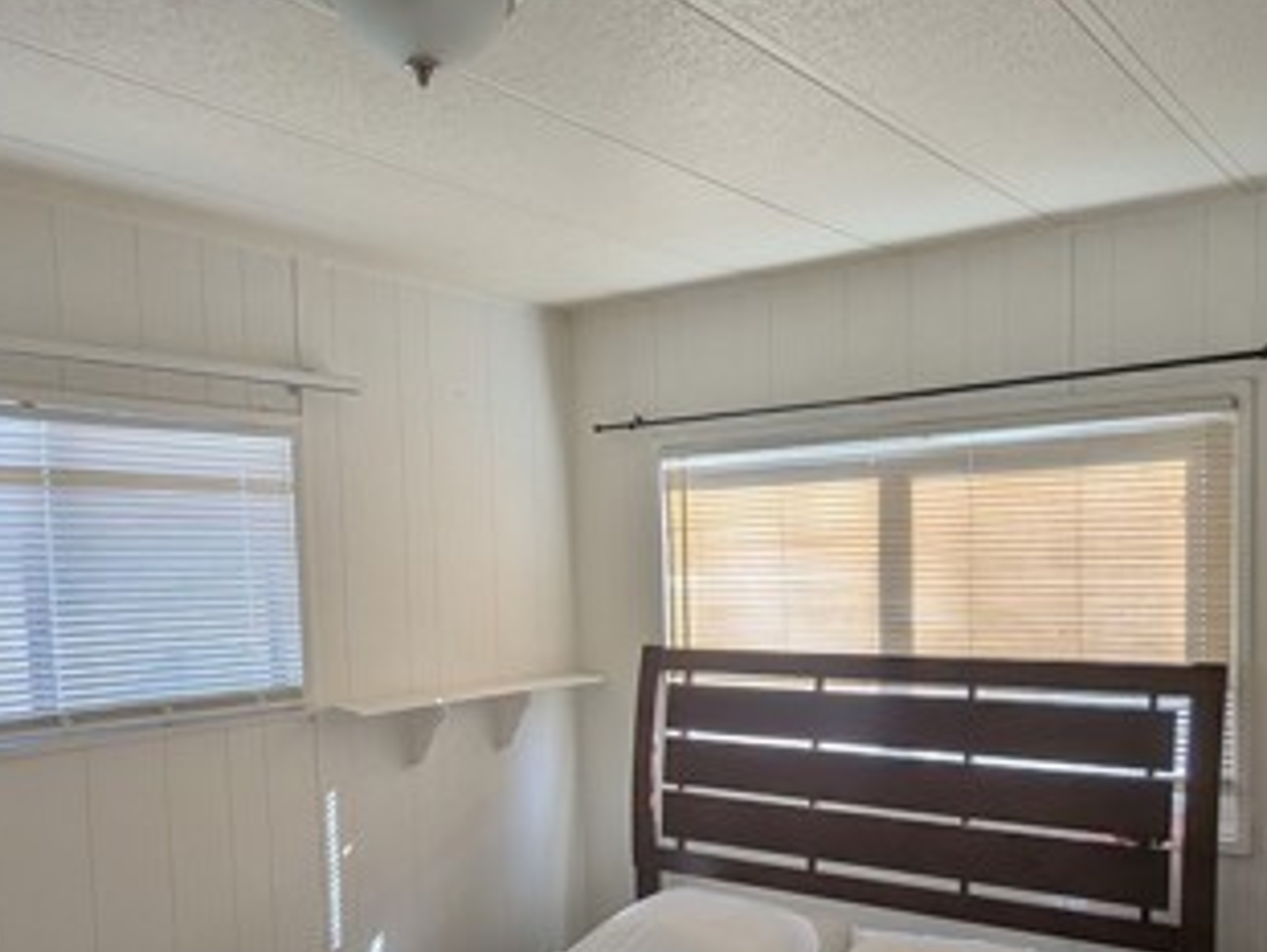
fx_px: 1209
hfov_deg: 55.2
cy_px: 662
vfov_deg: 42.2
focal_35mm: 33
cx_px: 695
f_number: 2.2
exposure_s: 1/257
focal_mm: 2.35
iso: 55
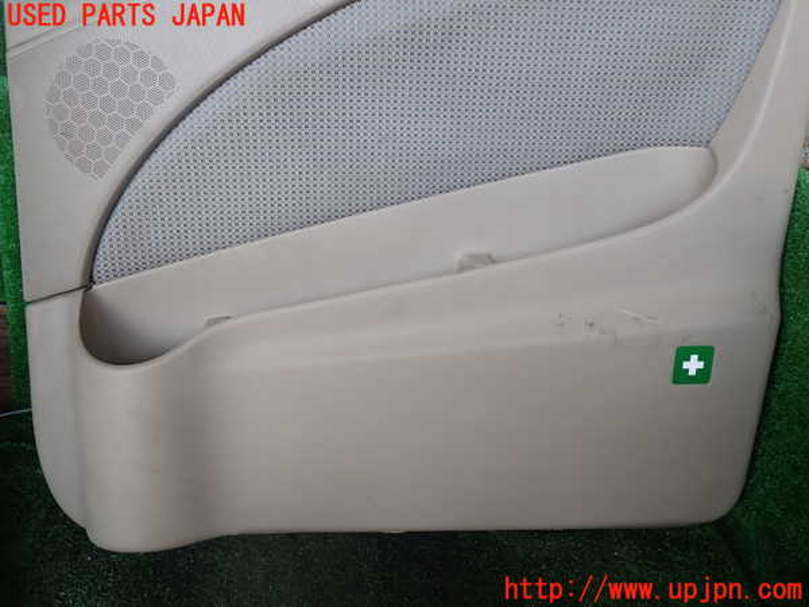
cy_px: 304
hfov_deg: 60.0
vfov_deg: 46.8
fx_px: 701
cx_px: 404
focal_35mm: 30
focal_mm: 5.4
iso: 100
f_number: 2.3
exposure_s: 1/80
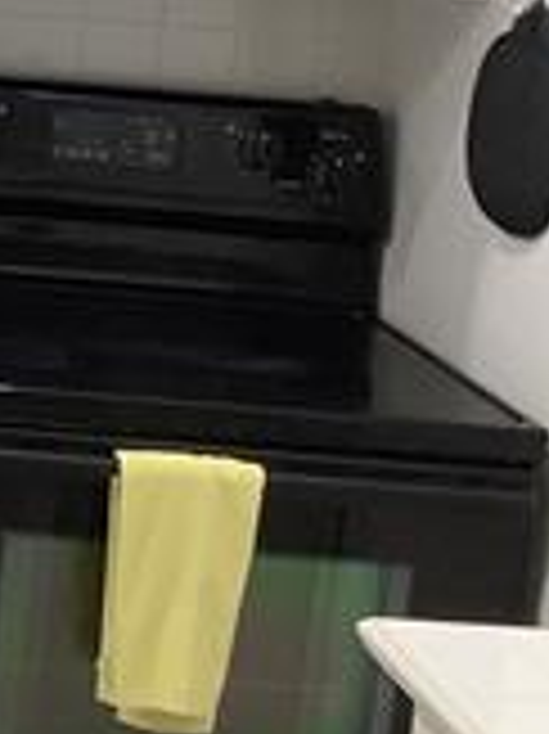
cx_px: -446
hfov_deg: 11.9
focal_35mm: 114
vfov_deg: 16.9
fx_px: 2414
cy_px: -23
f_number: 2.4
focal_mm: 3.3
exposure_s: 1/50
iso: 80
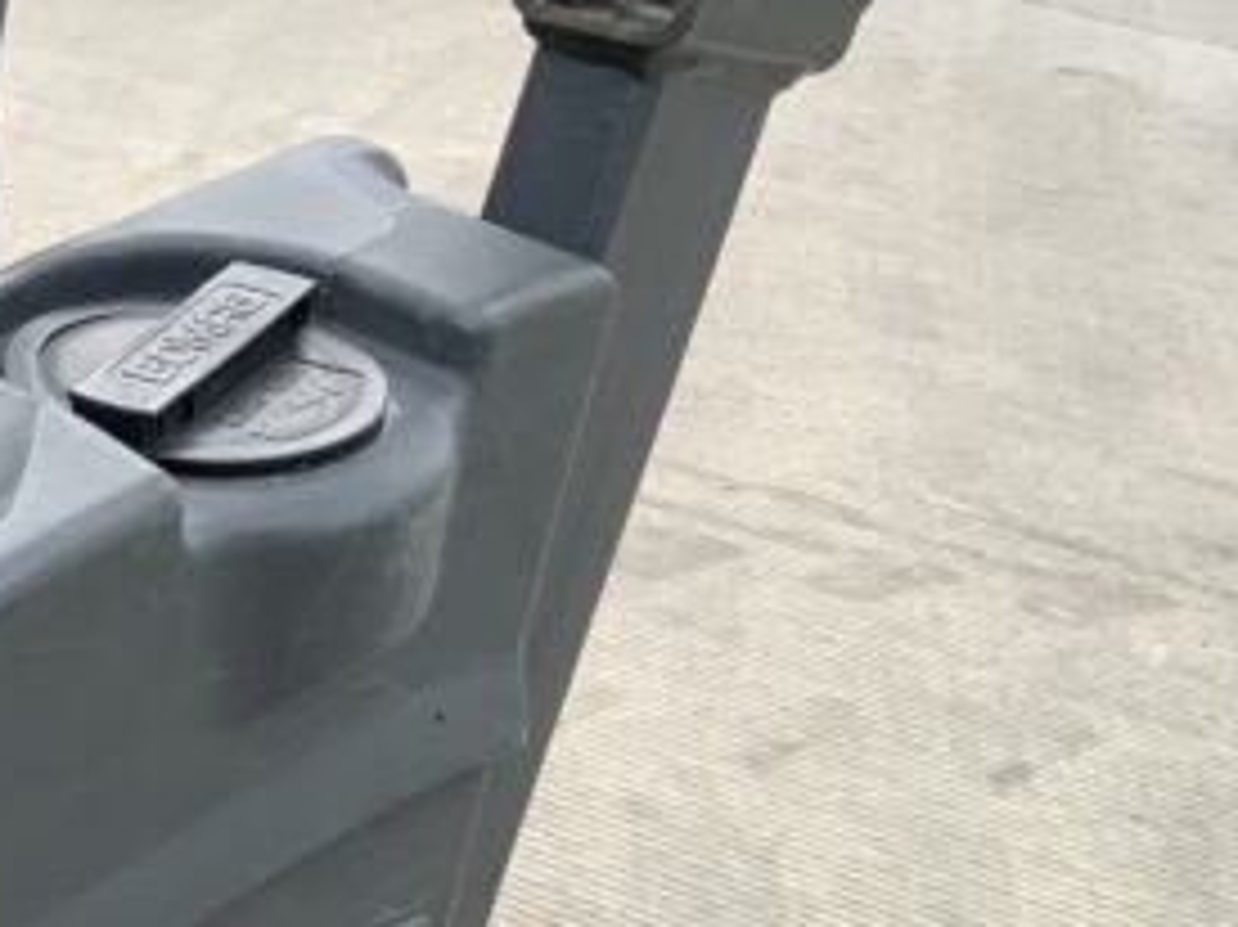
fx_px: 3861
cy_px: 432
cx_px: -887
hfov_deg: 15.9
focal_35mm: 108
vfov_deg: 13.7
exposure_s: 1/454
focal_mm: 3
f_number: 1.8
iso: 16
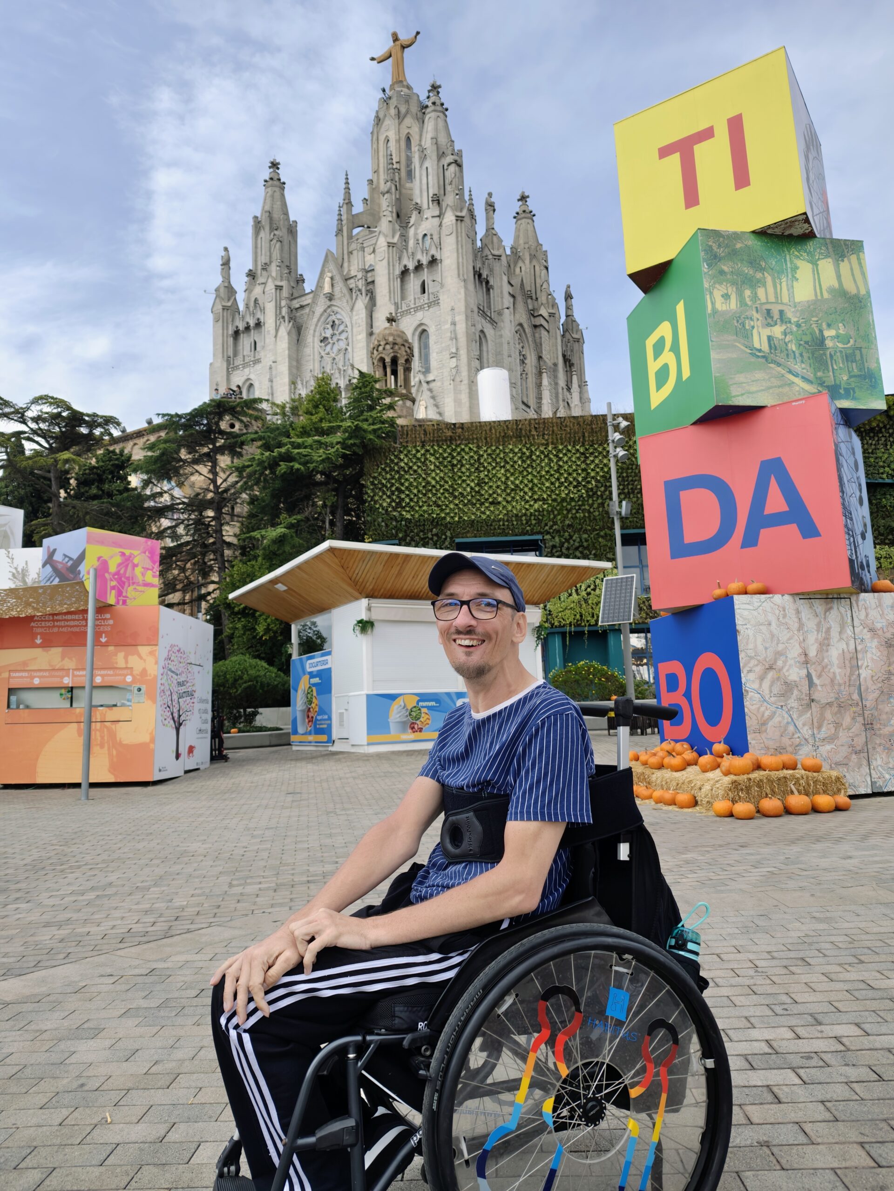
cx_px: 447
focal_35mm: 23
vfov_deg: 73.9
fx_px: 792
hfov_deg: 58.9
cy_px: 596
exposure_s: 1/954
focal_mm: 6.57
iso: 100
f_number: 1.6
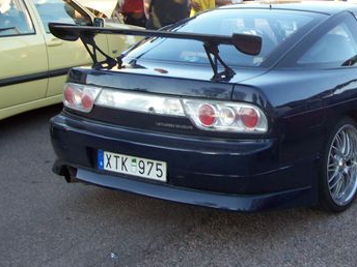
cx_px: 295
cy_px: 51
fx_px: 691
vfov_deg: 21.6
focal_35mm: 67
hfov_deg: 28.2
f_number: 2.7
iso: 80
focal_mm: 6
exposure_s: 1/96.4
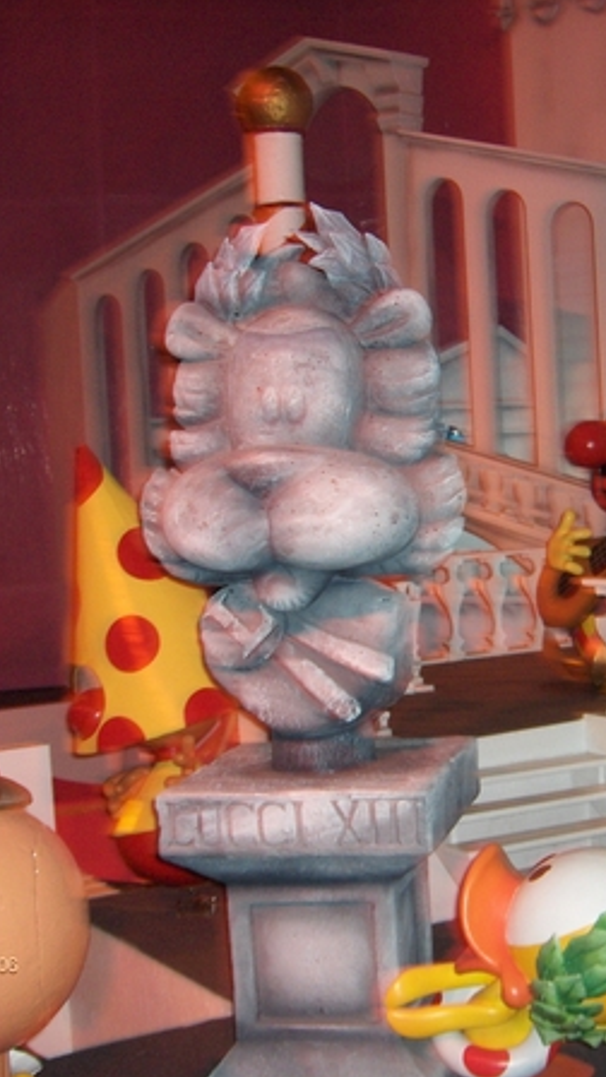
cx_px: 522
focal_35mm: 57
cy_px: 536
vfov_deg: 36.6
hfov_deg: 20.7
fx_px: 1628
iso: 100
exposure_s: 1/60
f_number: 2.8
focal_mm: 8
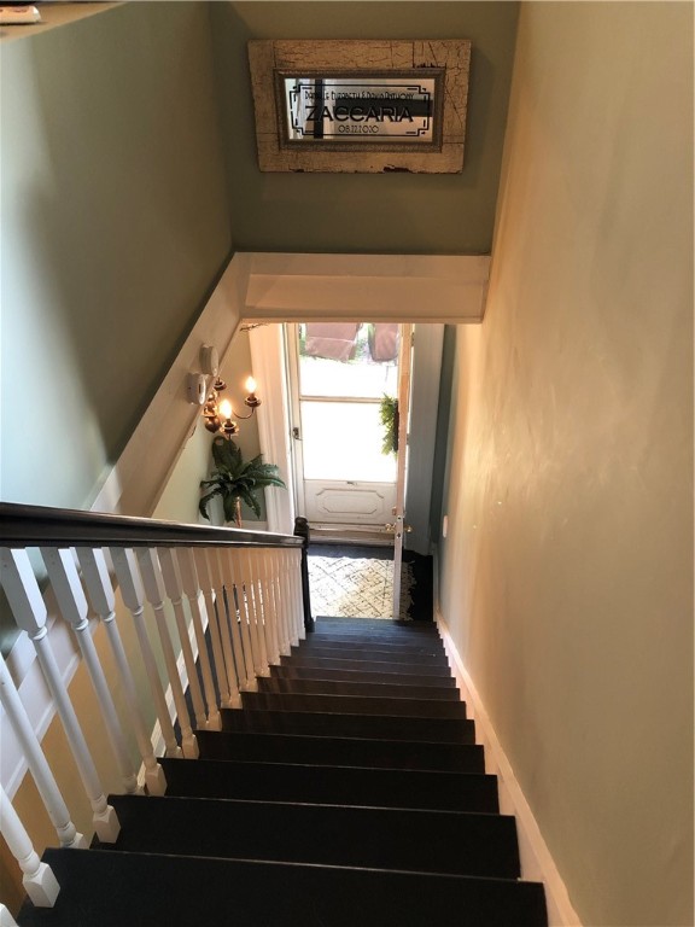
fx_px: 750
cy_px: 464
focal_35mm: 28
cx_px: 348
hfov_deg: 49.7
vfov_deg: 63.4
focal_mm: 3.99
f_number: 1.8
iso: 50
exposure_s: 1/15
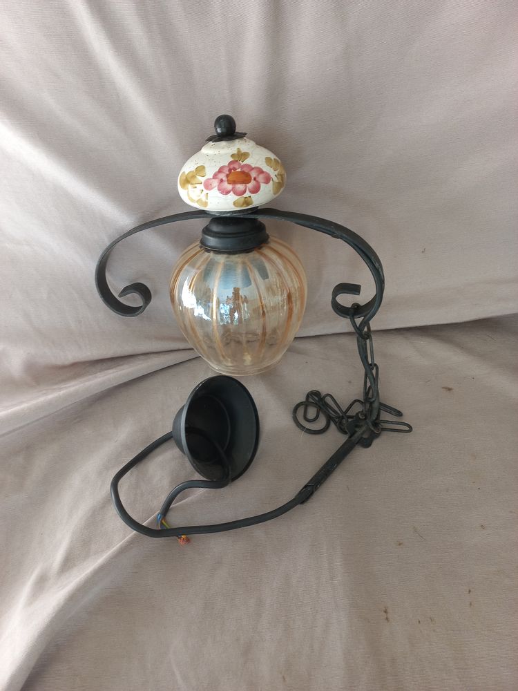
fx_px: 499
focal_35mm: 25
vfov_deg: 69.4
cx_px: 259
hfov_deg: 54.9
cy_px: 346
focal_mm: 4.6
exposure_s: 1/50
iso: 50
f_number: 1.8
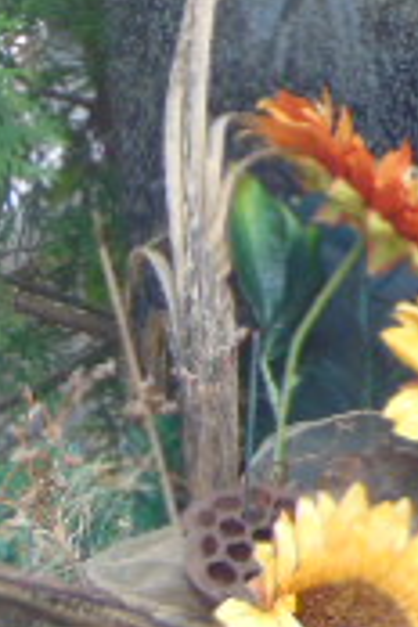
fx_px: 4720
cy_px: 40
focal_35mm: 271
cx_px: 879
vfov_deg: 7.6
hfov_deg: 5.0
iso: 80
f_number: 3.7
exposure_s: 1/60
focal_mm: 12.8
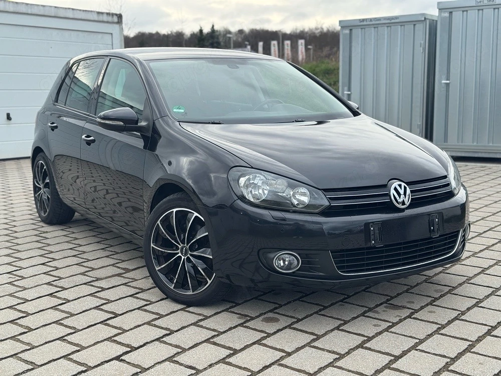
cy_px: 188
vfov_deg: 30.3
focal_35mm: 48
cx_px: 250
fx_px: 695
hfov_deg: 39.7
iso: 64
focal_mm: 6.76
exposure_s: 1/121
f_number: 1.78
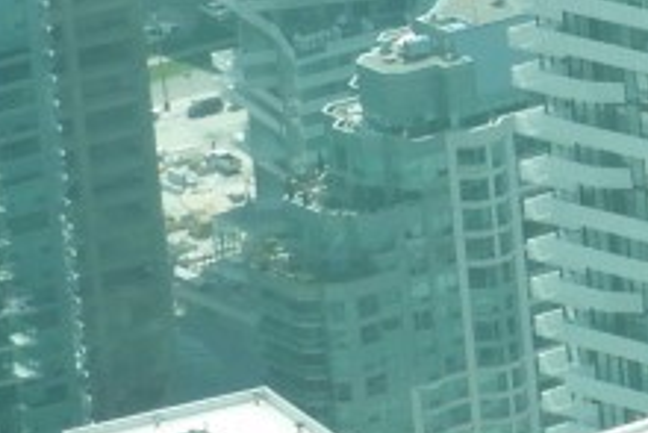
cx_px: 1523
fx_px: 9798
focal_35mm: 544
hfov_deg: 3.7
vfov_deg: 2.5
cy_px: 153
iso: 140
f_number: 4.5
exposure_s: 1/60
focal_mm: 14.3
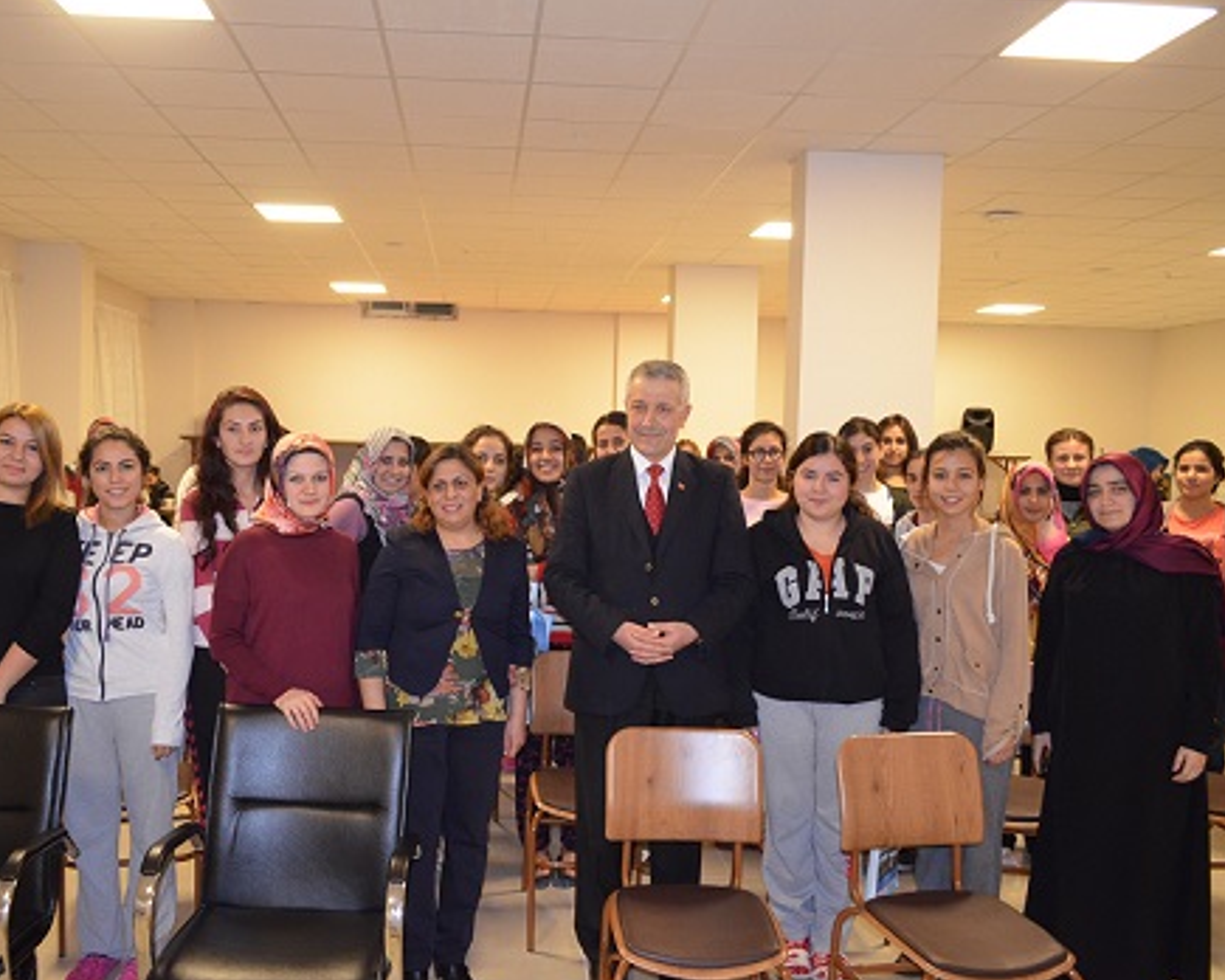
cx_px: 539
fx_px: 1124
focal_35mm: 31
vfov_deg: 47.1
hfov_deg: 57.0
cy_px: 491
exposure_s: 1/60
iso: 2000
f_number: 3.5
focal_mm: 18
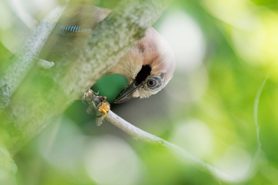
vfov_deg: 1.5
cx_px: 139
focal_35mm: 900
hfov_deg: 2.3
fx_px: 6949
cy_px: 92
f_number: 7.1
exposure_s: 1/2000
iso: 10000
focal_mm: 600
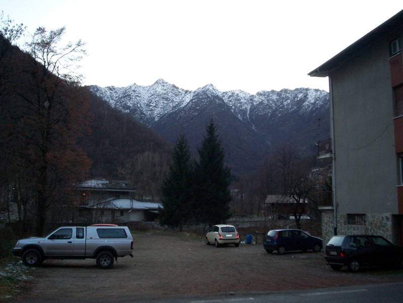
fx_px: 419
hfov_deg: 51.4
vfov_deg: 39.7
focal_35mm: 36
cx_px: 202
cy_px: 152
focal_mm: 5.9
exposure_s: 1/64
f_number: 4.5
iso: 140
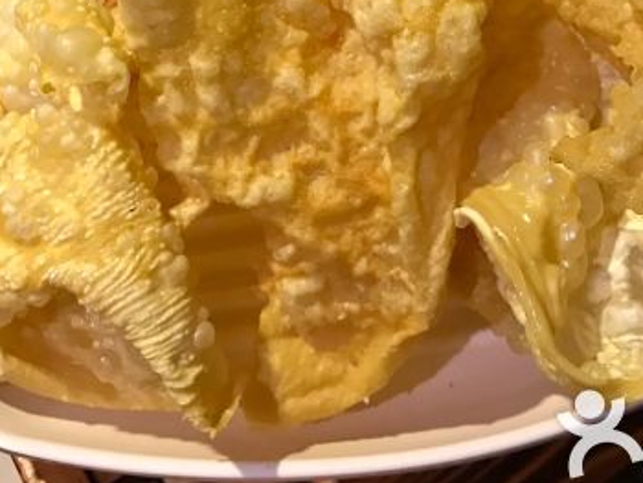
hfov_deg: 34.3
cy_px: 47
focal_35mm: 56
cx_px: 375
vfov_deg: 25.3
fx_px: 1041
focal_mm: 3.99
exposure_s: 1/17
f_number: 1.8
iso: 80
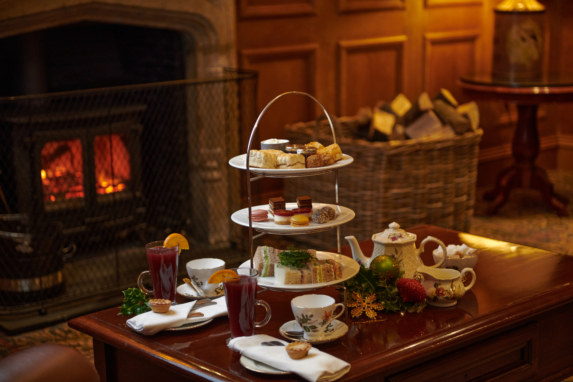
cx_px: 286
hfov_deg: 28.8
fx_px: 1114
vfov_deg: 19.5
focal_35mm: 70
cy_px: 191
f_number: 2.8
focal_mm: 70
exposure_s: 1/80
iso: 640
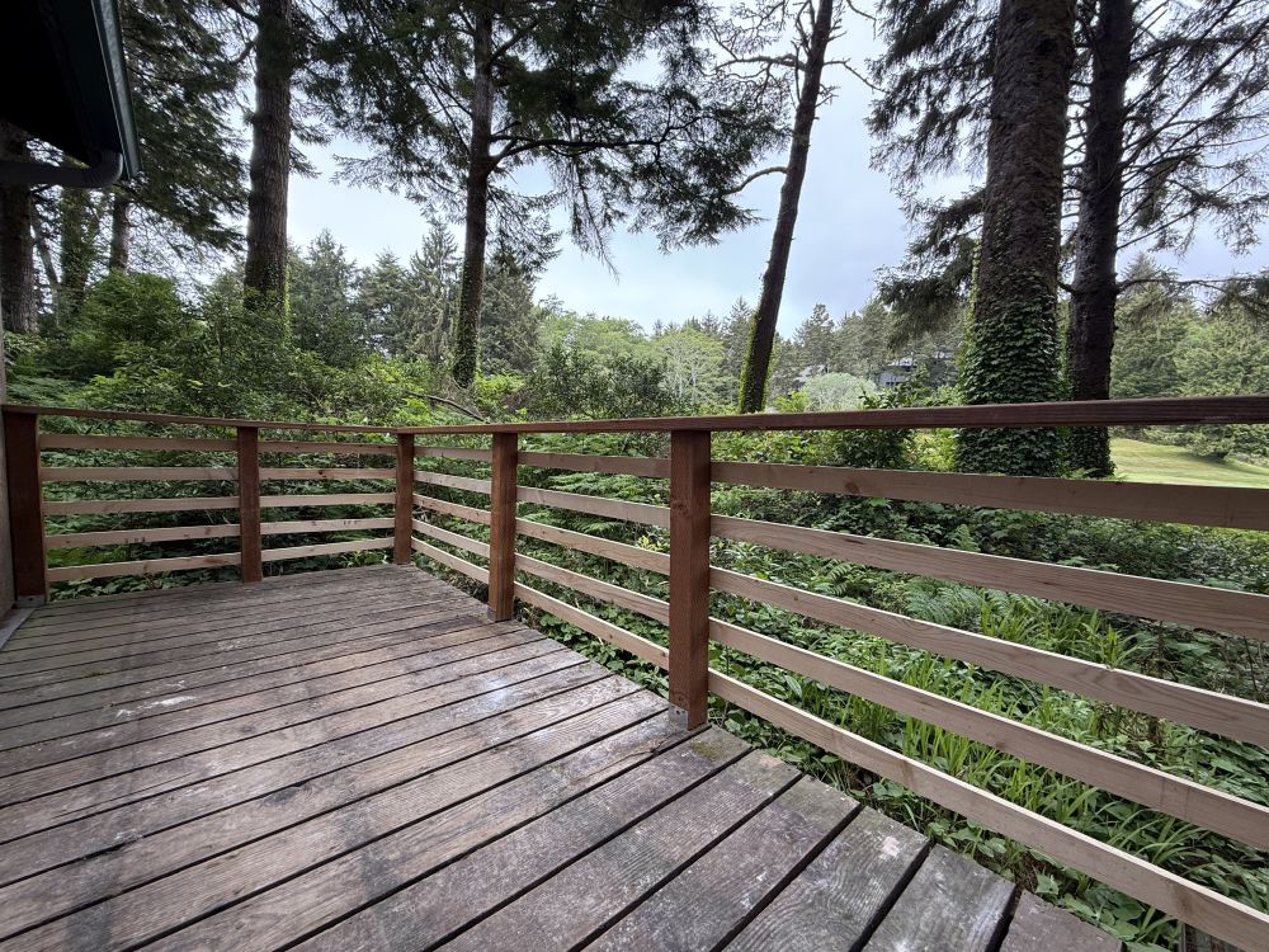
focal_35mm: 14
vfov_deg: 85.7
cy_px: 476
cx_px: 634
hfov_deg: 102.1
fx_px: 513
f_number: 2.2
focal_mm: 2.22
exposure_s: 1/113
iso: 64
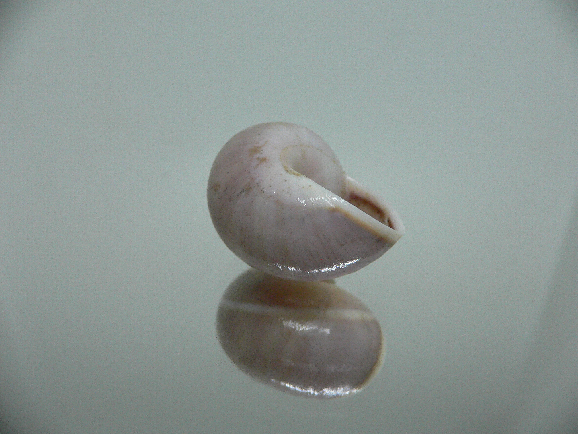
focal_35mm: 35
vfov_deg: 40.7
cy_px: 217
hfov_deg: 52.6
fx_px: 584
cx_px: 289
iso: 200
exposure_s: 1/60
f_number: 2.8
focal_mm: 4.6
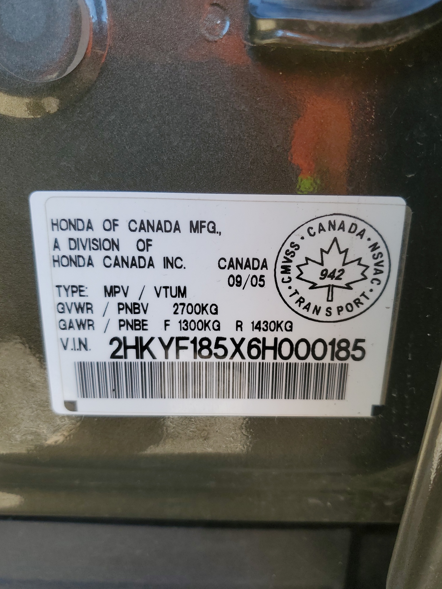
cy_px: 294
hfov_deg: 51.4
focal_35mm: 27
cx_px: 214
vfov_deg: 65.3
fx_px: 460
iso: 50
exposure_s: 1/303
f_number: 1.5
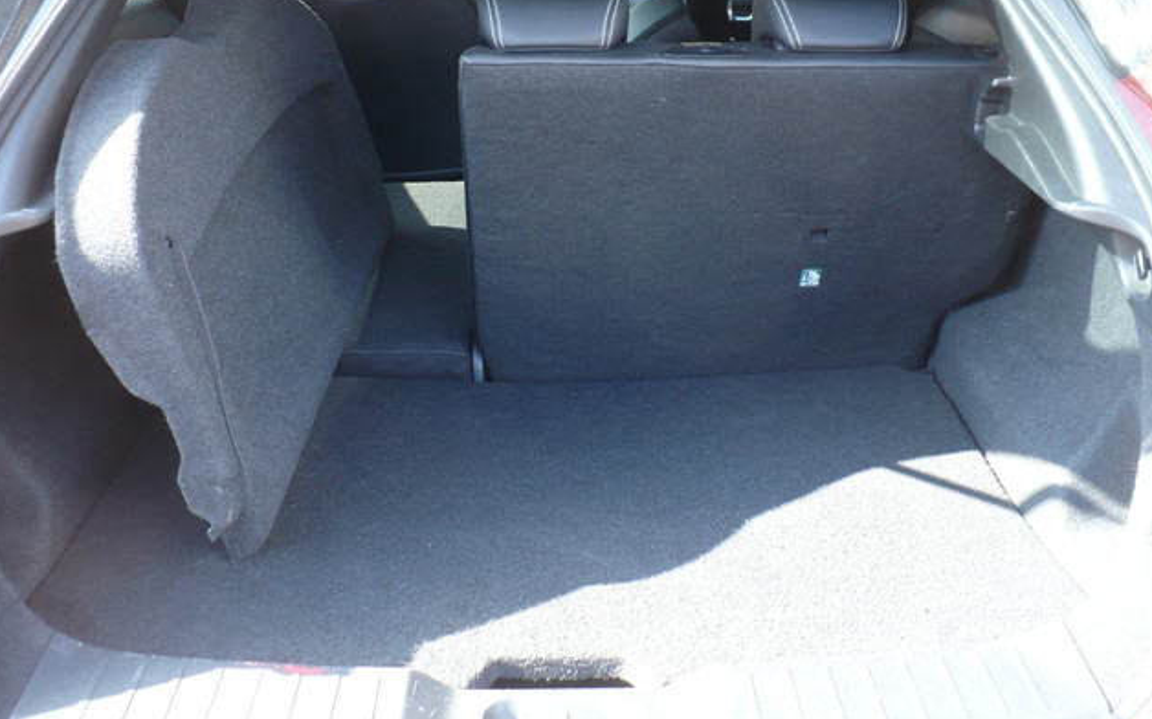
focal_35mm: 40
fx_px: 1255
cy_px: 284
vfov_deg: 31.9
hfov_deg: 49.3
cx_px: 578
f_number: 2.8
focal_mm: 6.1
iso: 100
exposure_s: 1/30
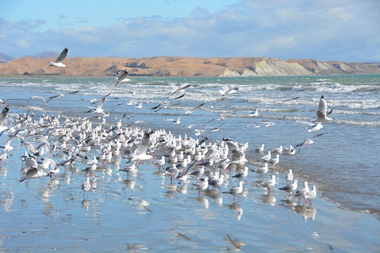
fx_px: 981
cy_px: 126
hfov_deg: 21.9
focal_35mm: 93
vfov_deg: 14.7
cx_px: 190
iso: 400
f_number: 7.1
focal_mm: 62
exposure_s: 1/1600
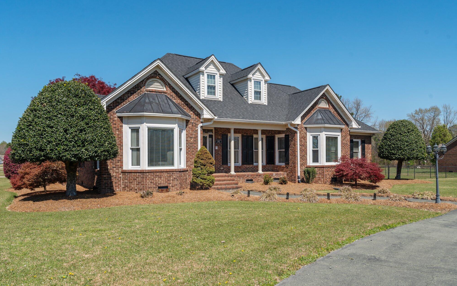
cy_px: 150
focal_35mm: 27
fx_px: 336
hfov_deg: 68.4
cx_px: 231
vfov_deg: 46.0
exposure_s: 1/800
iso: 250
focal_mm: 26
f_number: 8
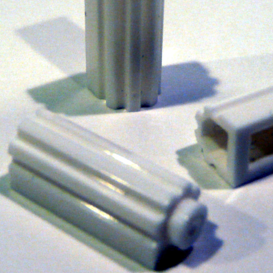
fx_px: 749
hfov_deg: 20.6
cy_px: 106
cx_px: 180
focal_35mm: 84
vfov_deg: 20.6
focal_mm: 8.2
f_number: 4.2
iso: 200
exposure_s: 1/10
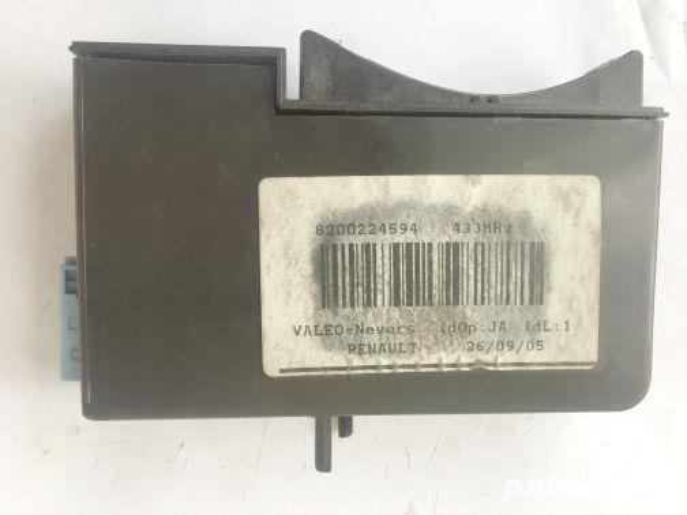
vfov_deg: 48.2
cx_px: 344
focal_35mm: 29
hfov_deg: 61.7
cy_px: 258
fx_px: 576
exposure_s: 1/100
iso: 32
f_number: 2.2
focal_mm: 4.15
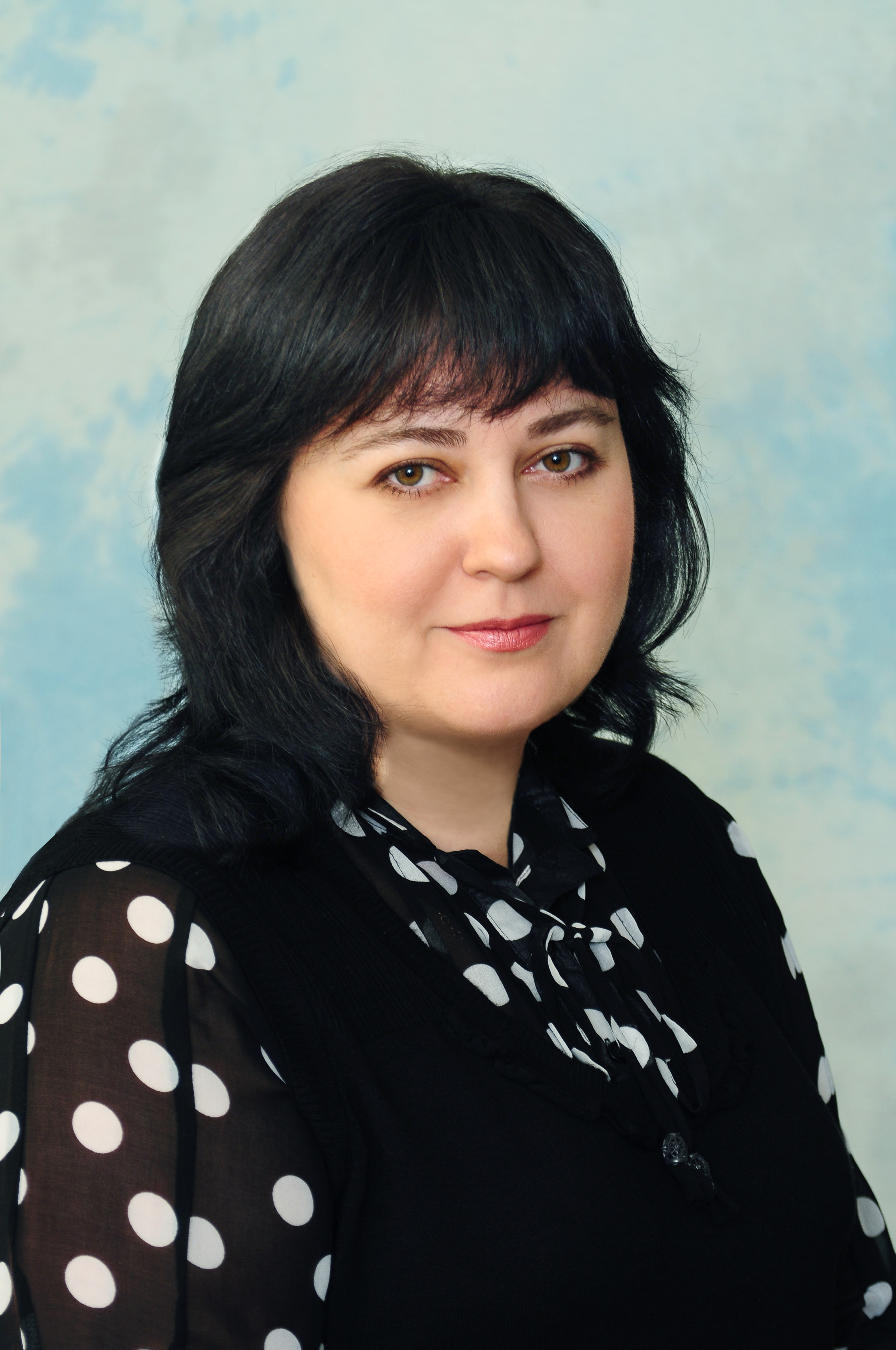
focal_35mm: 117
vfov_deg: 17.5
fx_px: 4379
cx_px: 448
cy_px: 675
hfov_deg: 11.7
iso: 250
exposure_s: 1/80
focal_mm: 78
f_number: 5.6
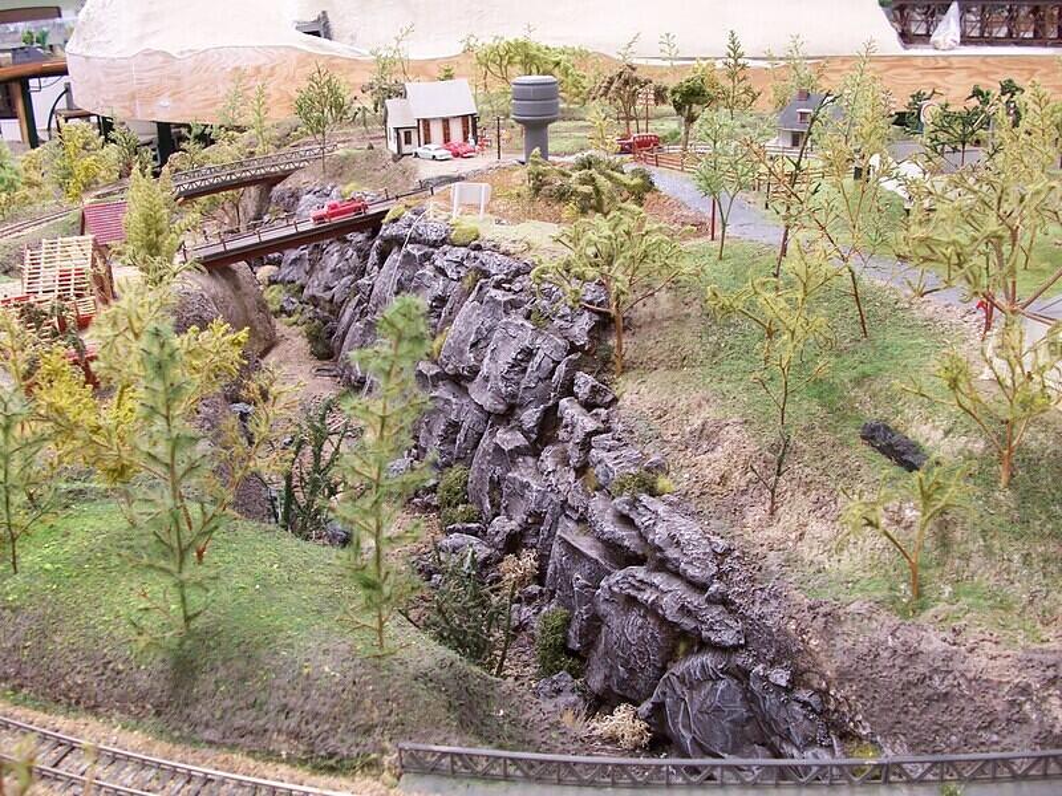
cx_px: 531
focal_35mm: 35
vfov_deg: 40.7
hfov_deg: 52.6
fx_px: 1074
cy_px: 398
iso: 80
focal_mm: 6
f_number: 2.8
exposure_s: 1/45
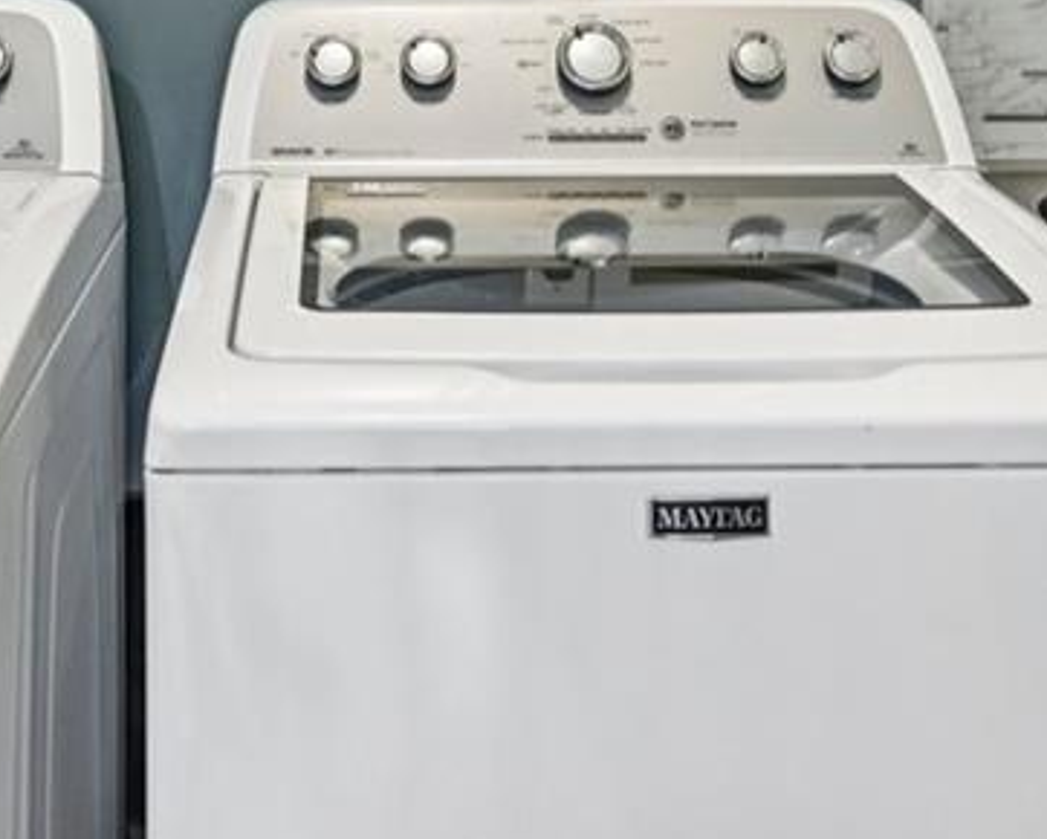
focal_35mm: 58
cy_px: -247
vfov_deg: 23.3
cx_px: 370
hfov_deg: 32.3
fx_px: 1798
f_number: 8
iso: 400
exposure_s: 1/8
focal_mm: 14
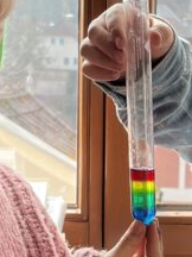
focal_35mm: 123
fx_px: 910
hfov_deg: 12.0
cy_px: 184
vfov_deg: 16.0
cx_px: 178
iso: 50
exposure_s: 1/452
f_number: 1.6
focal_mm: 5.1
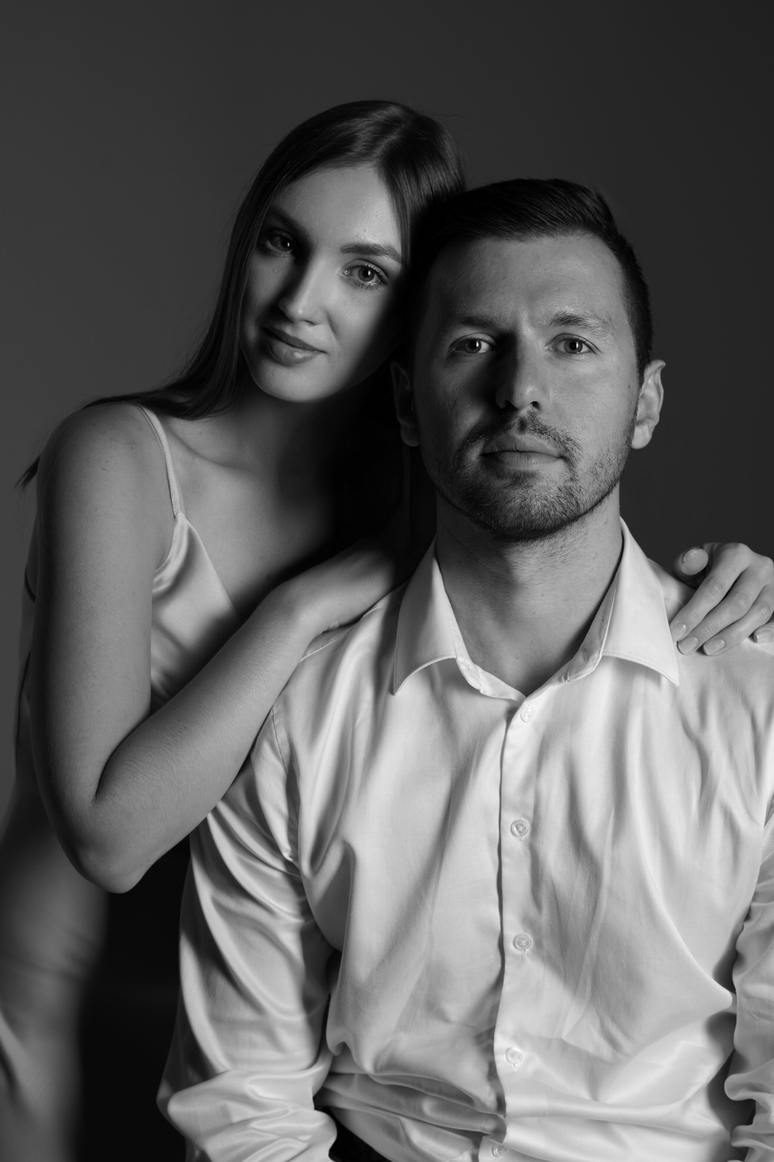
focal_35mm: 51
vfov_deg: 38.9
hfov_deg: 26.5
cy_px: 591
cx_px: 392
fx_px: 1645
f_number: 5.6
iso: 100
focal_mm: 50
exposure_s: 1/125
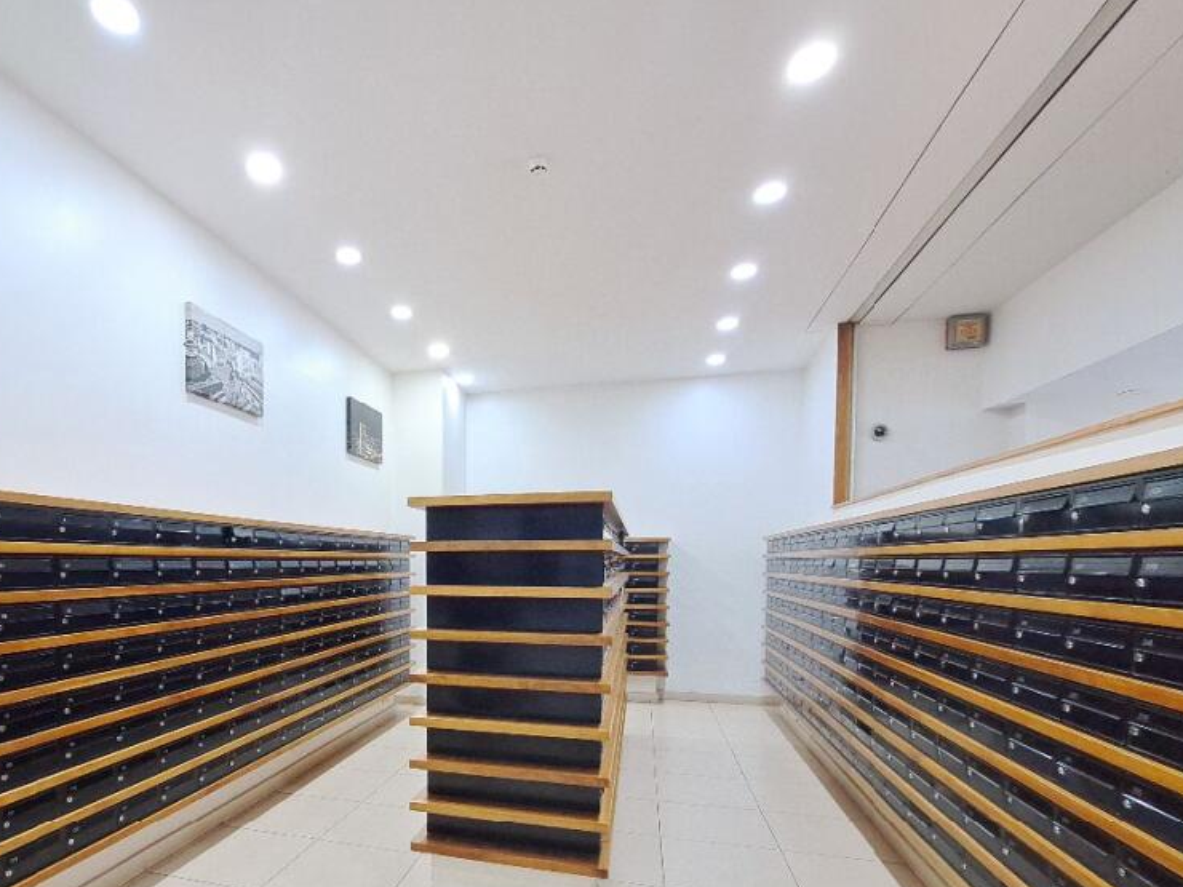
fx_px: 615
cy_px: 598
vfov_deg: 69.4
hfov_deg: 85.9
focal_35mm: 18
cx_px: 436
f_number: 2.2
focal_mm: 1.74
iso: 200
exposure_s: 1/50
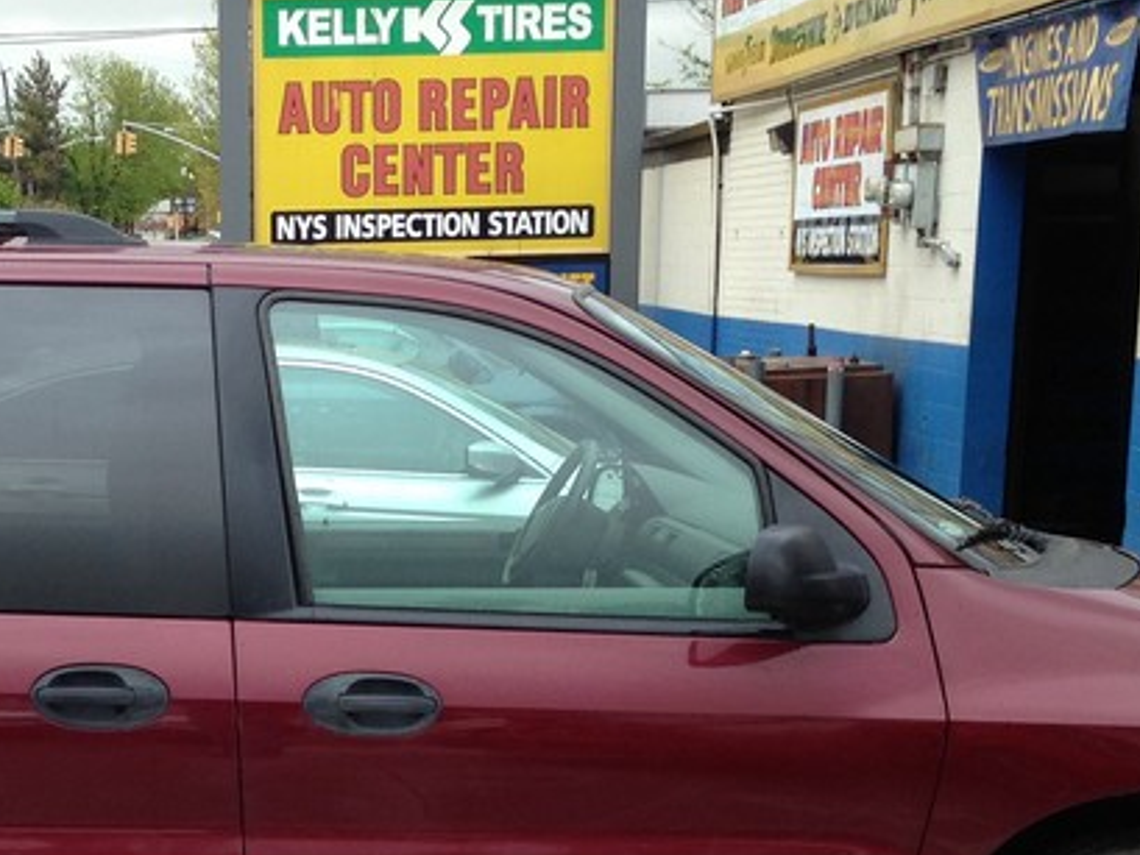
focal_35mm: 86
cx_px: 238
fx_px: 2833
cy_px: 847
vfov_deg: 16.8
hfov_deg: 22.5
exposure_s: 1/507
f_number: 2.4
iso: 50
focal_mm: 4.13
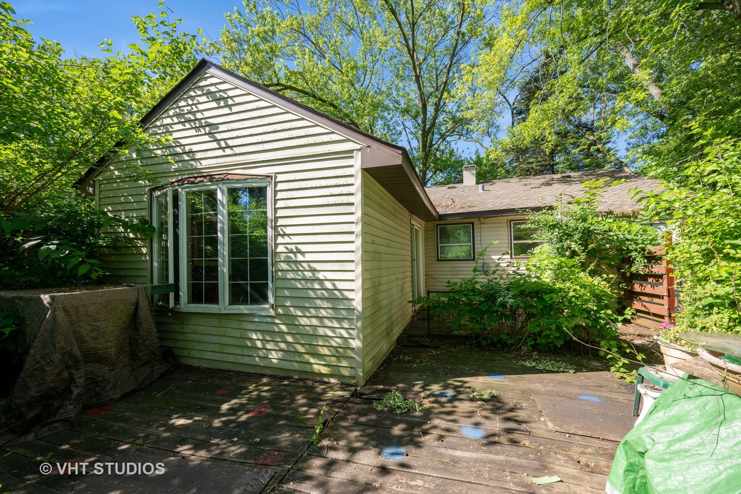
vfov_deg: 81.2
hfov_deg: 104.3
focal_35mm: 14
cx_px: 370
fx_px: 288
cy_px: 247
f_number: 9
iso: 200
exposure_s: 1/125
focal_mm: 14
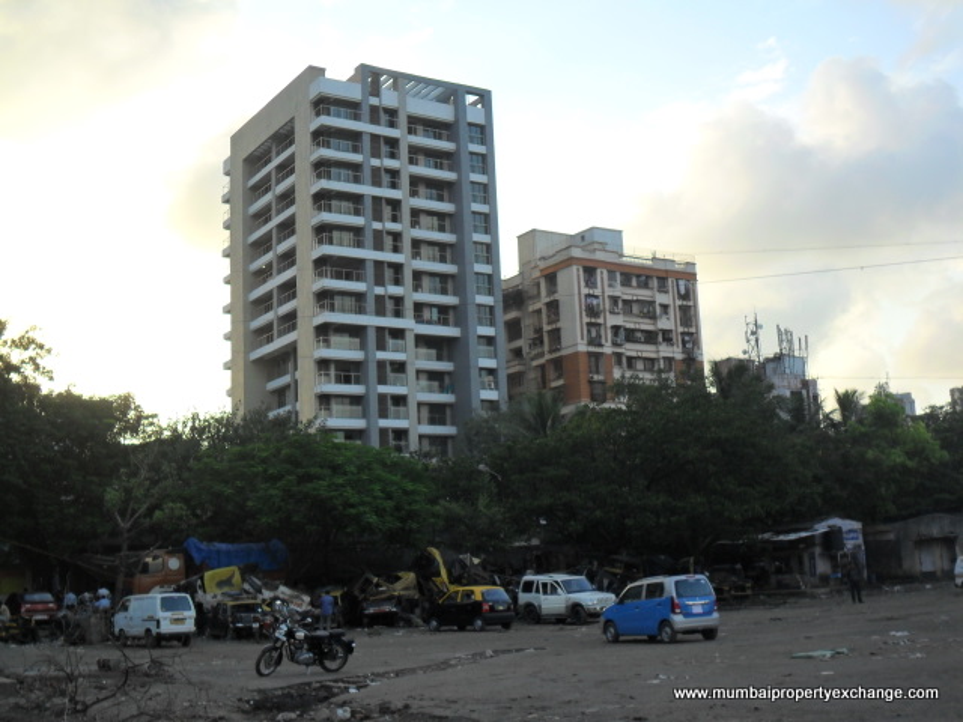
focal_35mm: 44
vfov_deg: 32.9
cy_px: 361
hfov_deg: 42.9
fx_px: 1224
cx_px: 482
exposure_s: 1/90
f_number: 4.5
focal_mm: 7.8
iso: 100
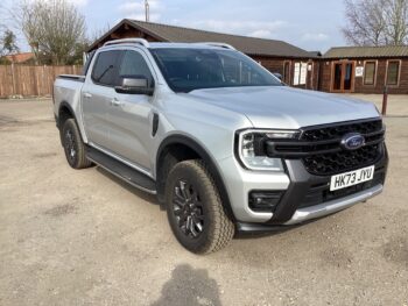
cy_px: 153
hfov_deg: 58.3
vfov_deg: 45.5
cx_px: 204
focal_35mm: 31
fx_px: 366
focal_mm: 3.3
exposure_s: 1/1058
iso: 25
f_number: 2.4
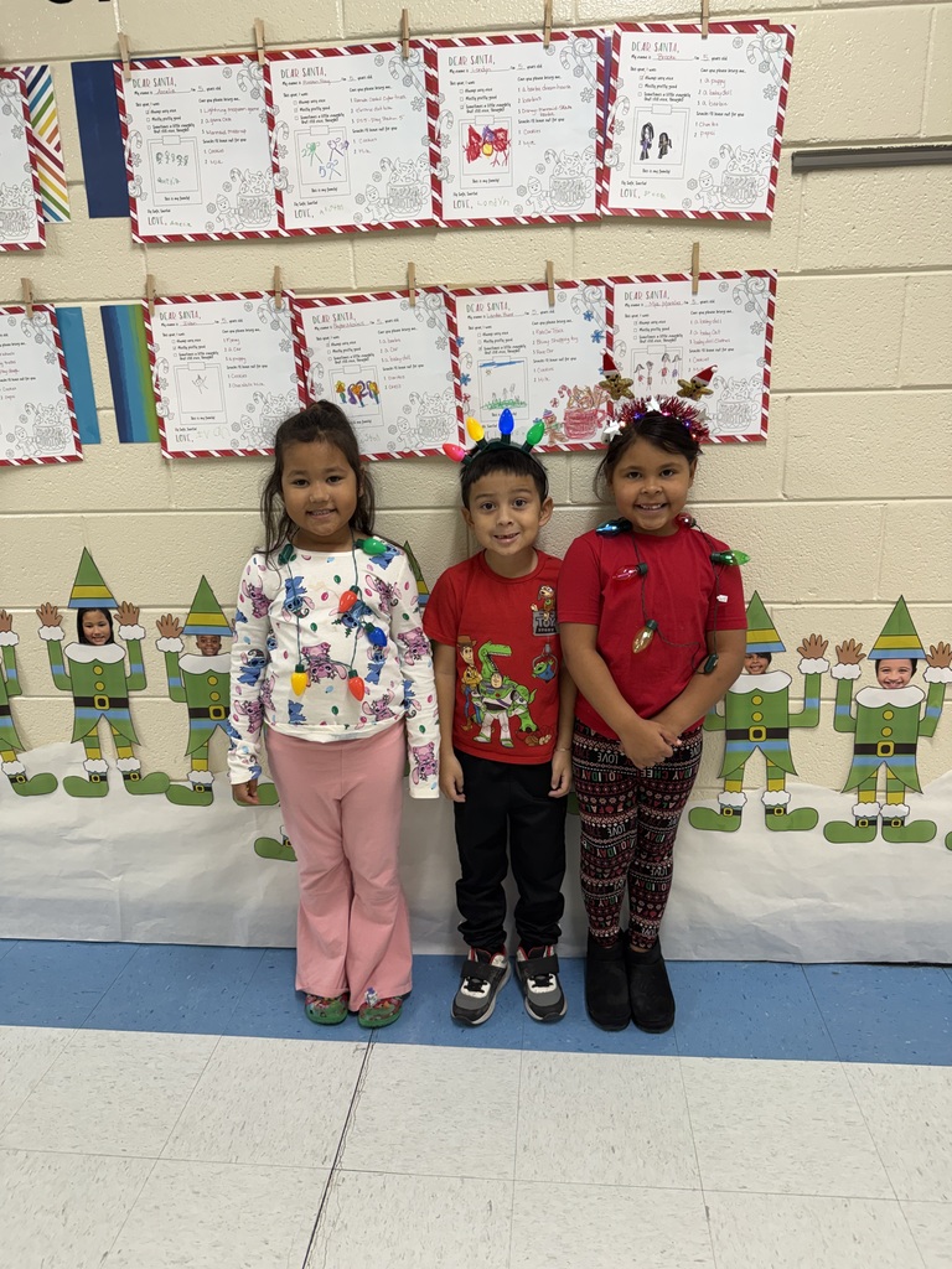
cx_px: 476
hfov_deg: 56.8
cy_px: 634
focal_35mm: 24
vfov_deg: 71.6
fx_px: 880
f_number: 1.78
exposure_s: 1/120
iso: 125
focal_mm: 6.76
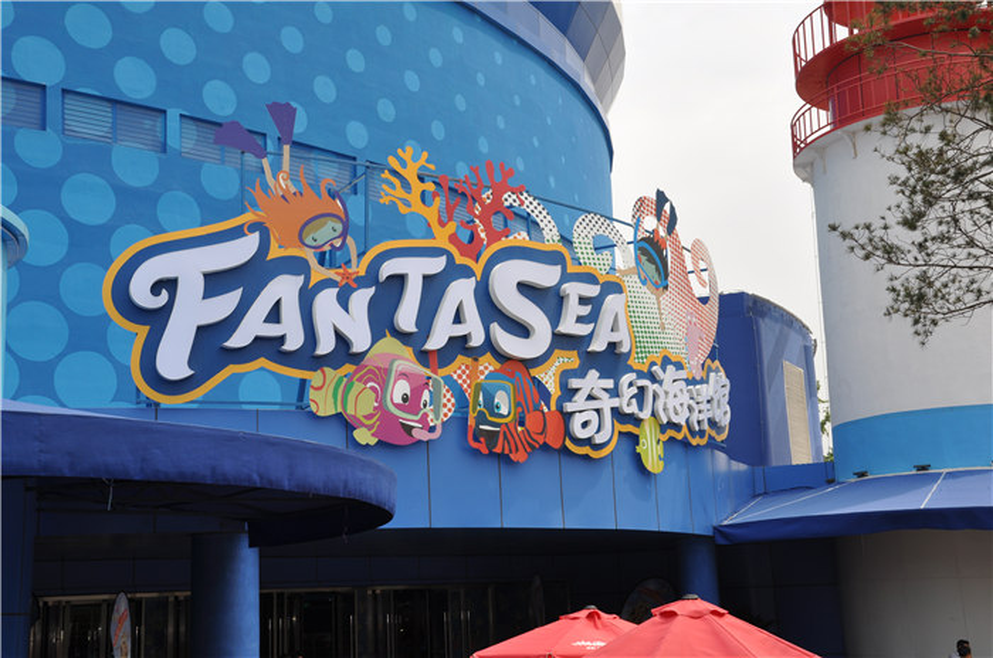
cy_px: 329
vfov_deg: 28.0
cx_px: 496
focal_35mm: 48
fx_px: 1322
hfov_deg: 41.2
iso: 200
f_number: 10
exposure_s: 1/200
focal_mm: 32
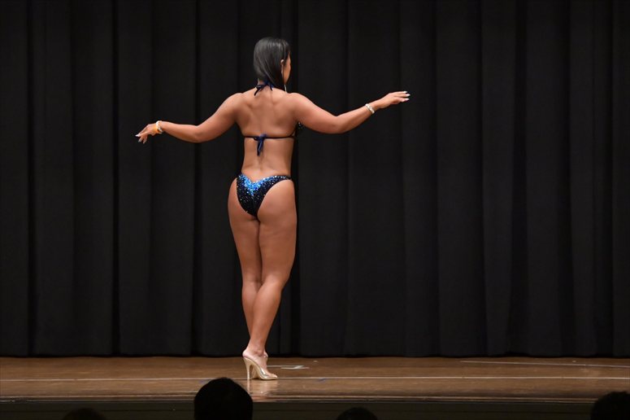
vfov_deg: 6.8
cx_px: 315
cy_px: 210
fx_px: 3533
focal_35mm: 202
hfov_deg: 10.2
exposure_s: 1/400
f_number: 5.6
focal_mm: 135
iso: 6400
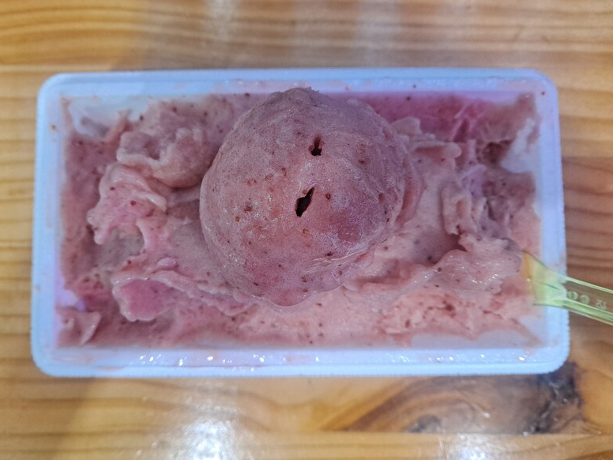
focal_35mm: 29
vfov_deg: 48.2
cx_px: 276
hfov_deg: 61.5
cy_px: 226
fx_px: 514
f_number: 2
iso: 320
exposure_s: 1/60
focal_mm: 4.6
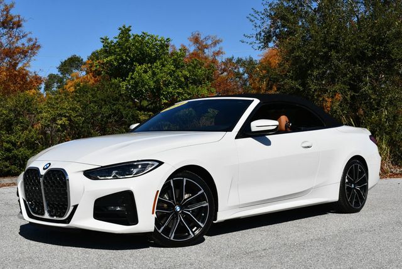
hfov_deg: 34.5
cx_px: 201
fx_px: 648
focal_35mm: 58
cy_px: 134
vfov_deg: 23.4
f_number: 10
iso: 100
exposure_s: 1/400
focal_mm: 29
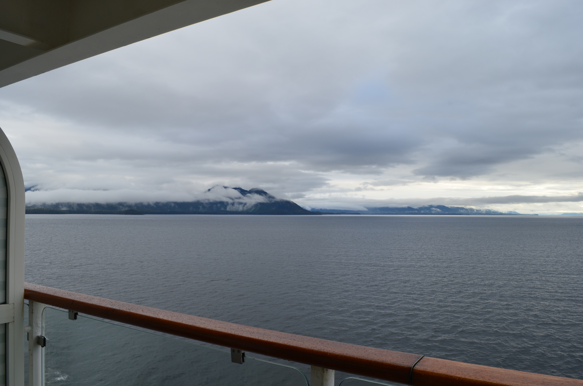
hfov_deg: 67.5
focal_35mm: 27
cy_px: 193
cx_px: 292
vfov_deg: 47.7
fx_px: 436
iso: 200
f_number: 11
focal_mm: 18
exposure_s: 1/100
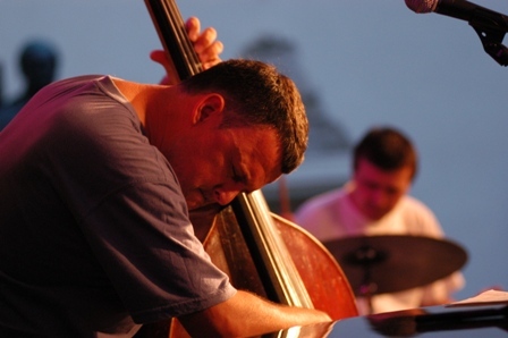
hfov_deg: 13.7
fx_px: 2115
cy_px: 169
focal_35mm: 150
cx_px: 254
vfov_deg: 9.1
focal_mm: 100
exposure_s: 1/100
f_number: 3.2
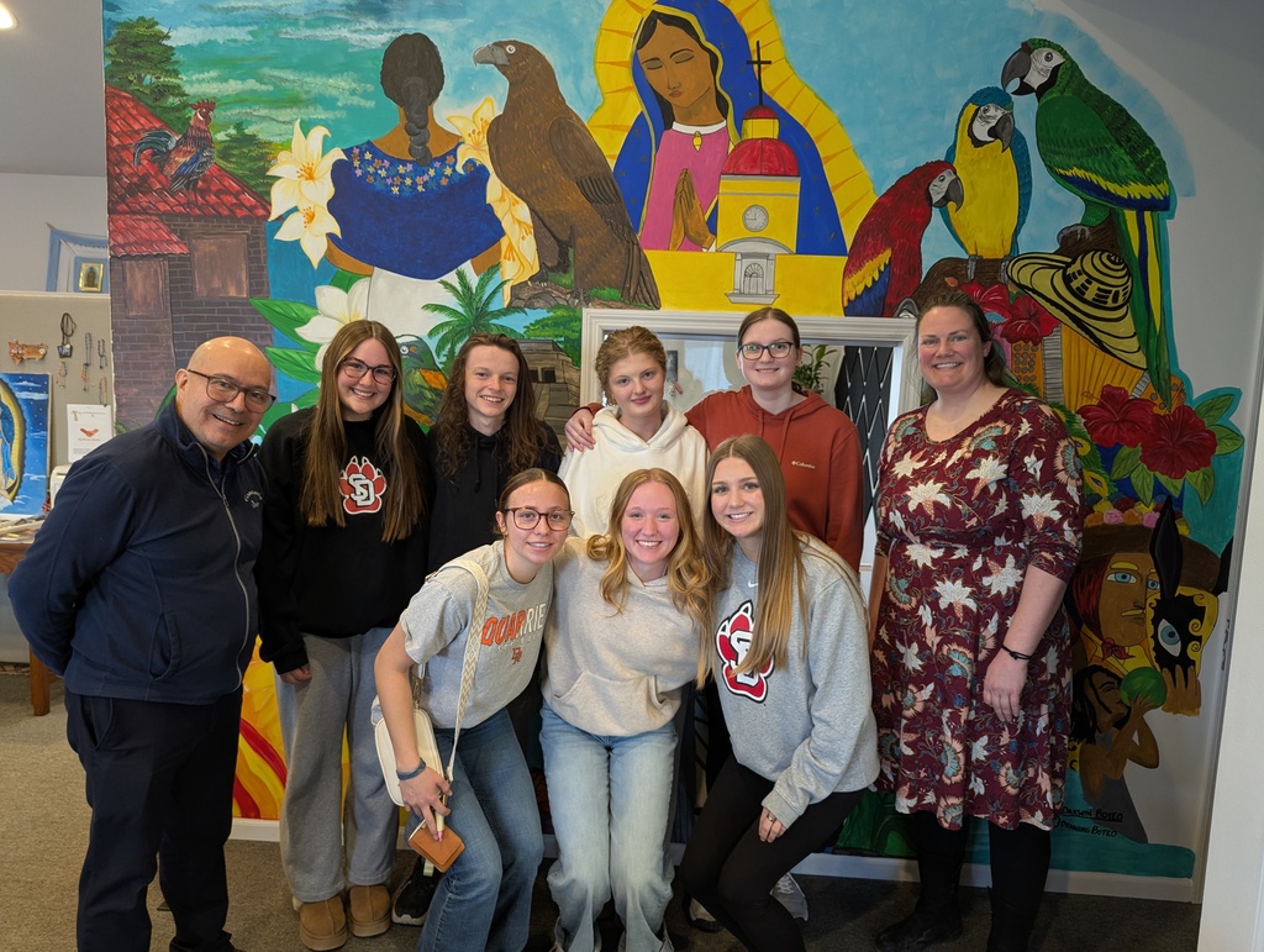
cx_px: 632
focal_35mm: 24
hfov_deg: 71.5
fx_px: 878
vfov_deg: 56.9
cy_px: 476
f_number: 1.85
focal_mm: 6.81
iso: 206
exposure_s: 1/24
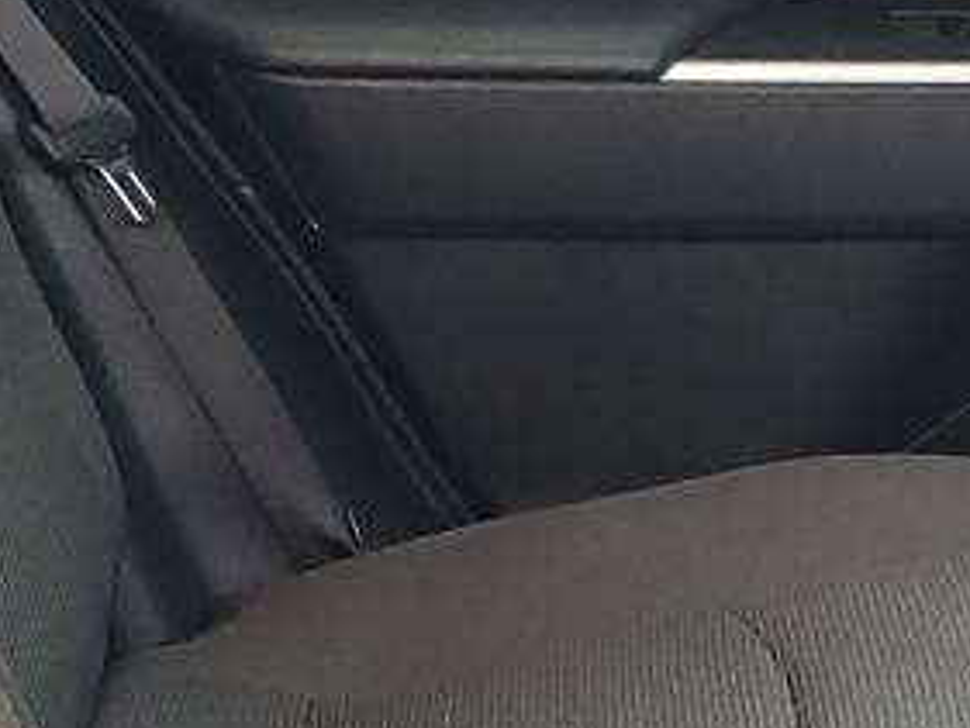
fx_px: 4149
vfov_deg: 9.9
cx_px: 711
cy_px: 776
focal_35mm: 148
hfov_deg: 13.3
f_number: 1.5
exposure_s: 1/120
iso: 94
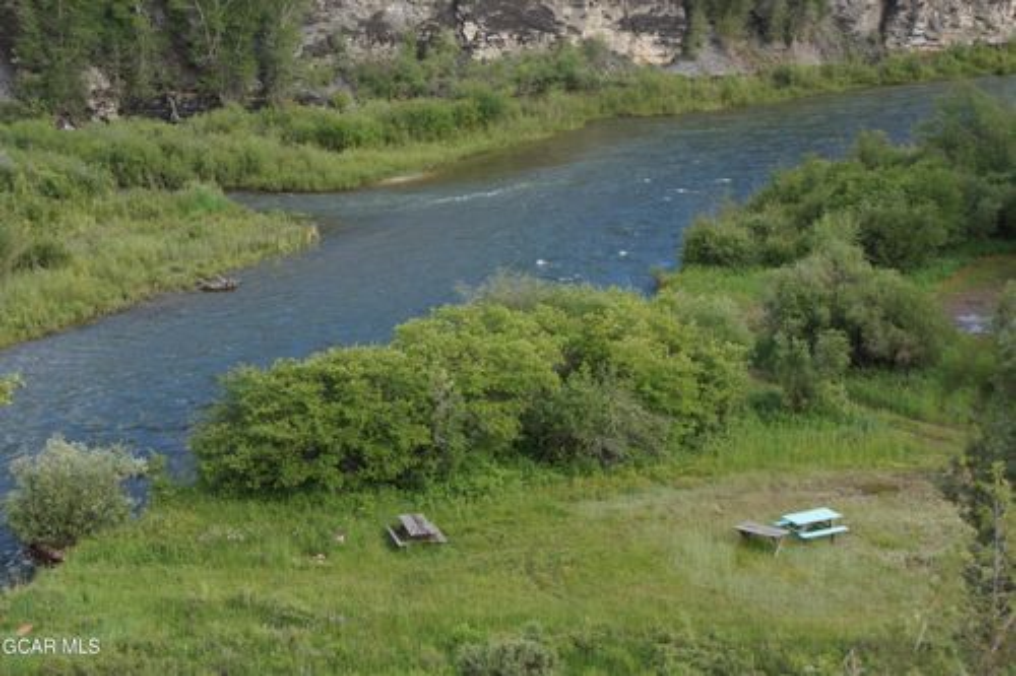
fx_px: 2327
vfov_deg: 16.5
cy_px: 338
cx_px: 508
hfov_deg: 24.6
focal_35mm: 82
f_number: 5.6
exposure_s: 1/160
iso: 100
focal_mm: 55
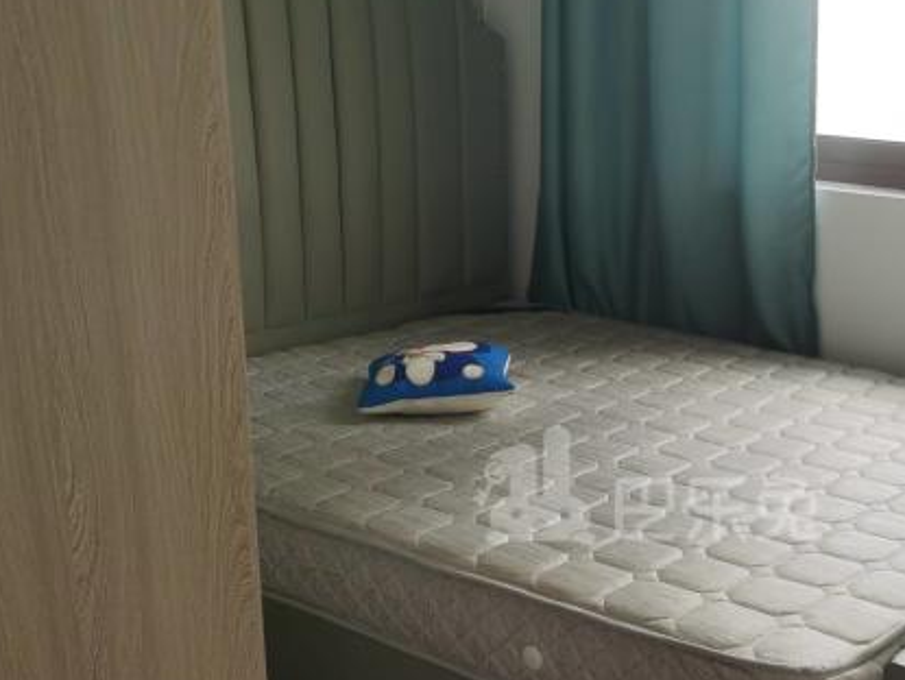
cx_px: 648
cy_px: 486
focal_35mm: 52
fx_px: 1361
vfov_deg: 27.8
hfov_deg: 36.2
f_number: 1.6
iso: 80
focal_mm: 5.56
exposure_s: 1/100
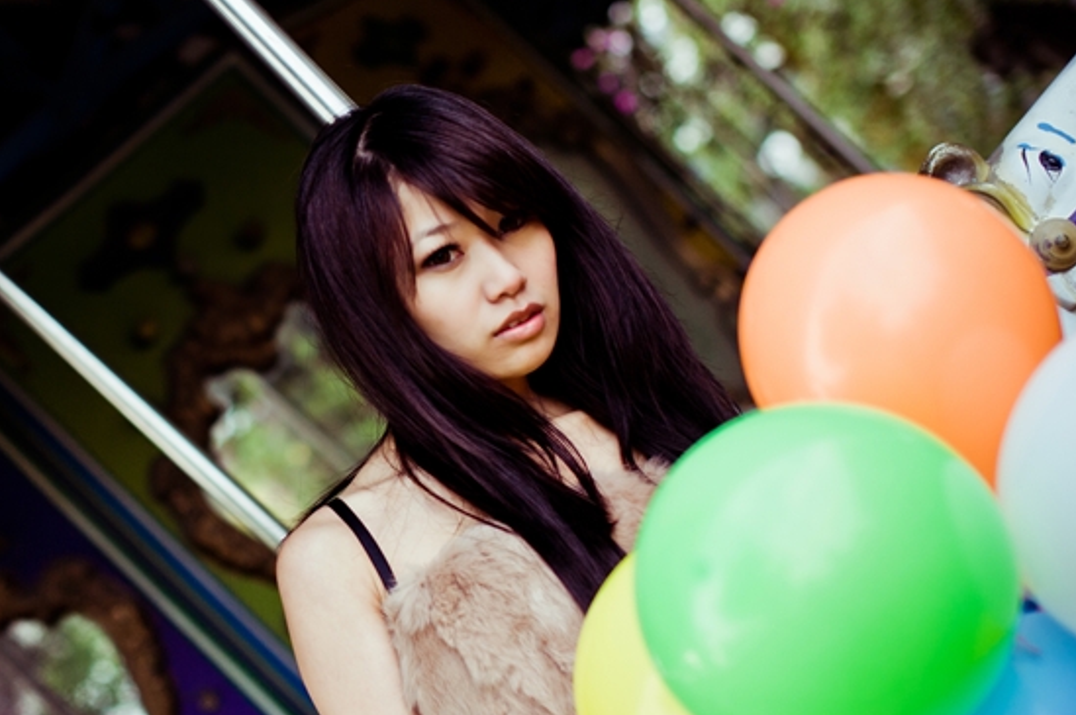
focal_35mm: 91
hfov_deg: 22.1
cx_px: 196
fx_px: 2717
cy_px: 305
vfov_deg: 15.0
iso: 320
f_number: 2
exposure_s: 1/1250
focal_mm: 50
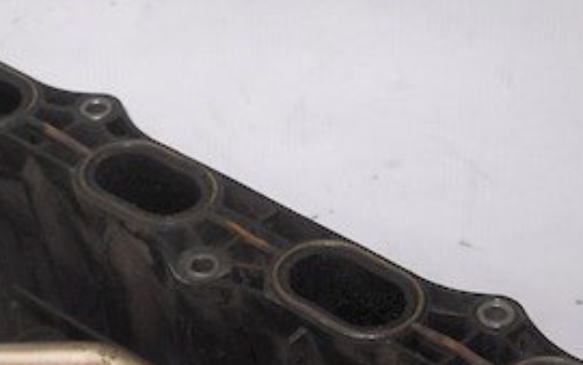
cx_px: 199
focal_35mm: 103
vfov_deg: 12.2
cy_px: 516
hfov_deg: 20.1
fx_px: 1637
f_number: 3.1
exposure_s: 1/30
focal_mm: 6.72
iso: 80
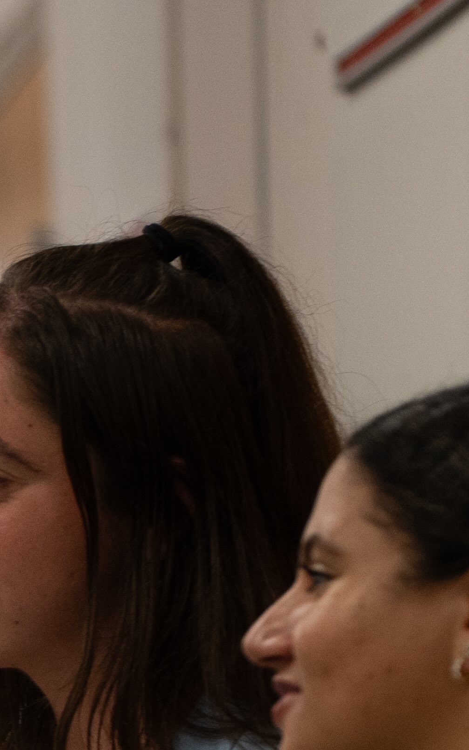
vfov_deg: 3.1
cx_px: -702
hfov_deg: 1.9
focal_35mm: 671
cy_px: 967
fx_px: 13716
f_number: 4
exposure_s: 1/160
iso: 1250
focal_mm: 151
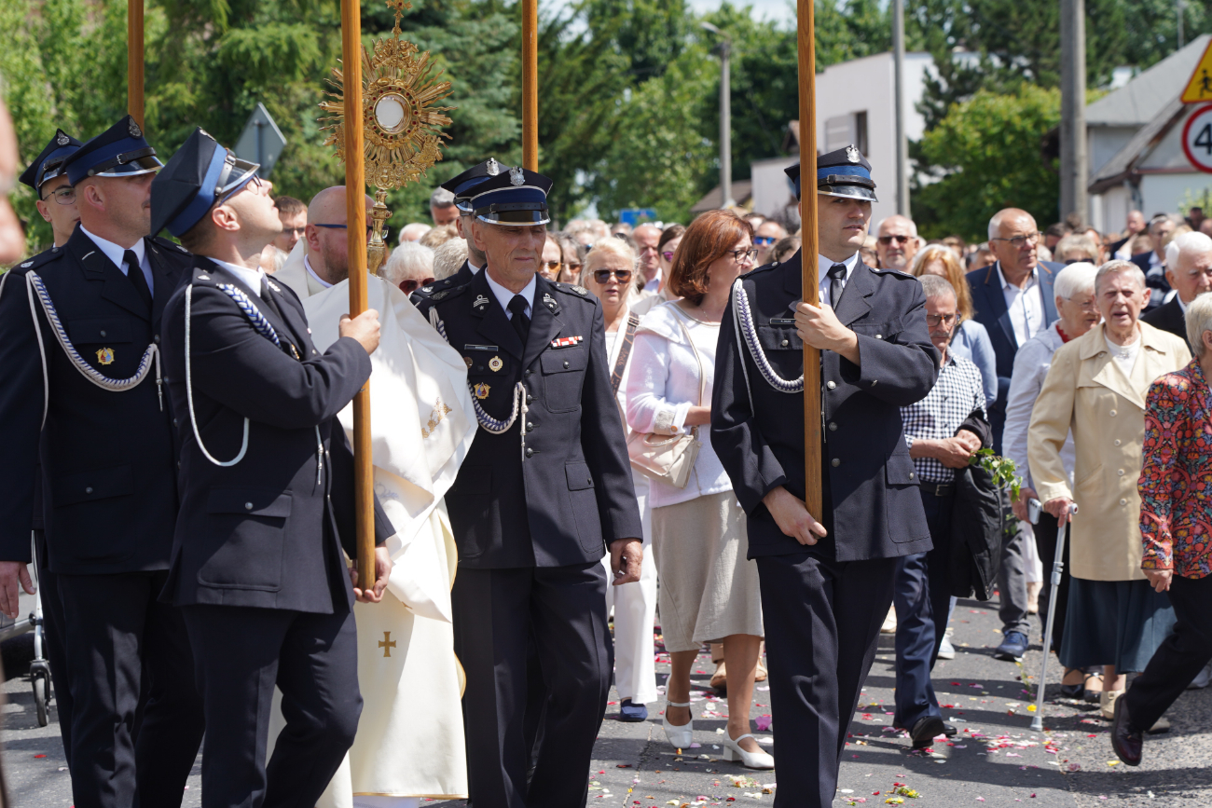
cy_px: 404
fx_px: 3535
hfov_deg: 19.5
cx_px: 606
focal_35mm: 105
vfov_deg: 13.0
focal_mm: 105
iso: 100
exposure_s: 1/250
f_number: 6.3
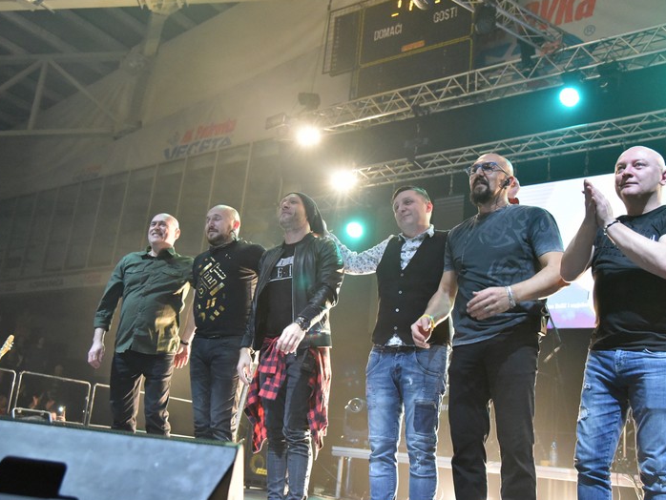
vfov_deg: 40.7
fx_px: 674
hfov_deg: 52.6
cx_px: 331
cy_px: 253
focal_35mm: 35
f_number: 4
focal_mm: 31
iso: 12800
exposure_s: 1/400
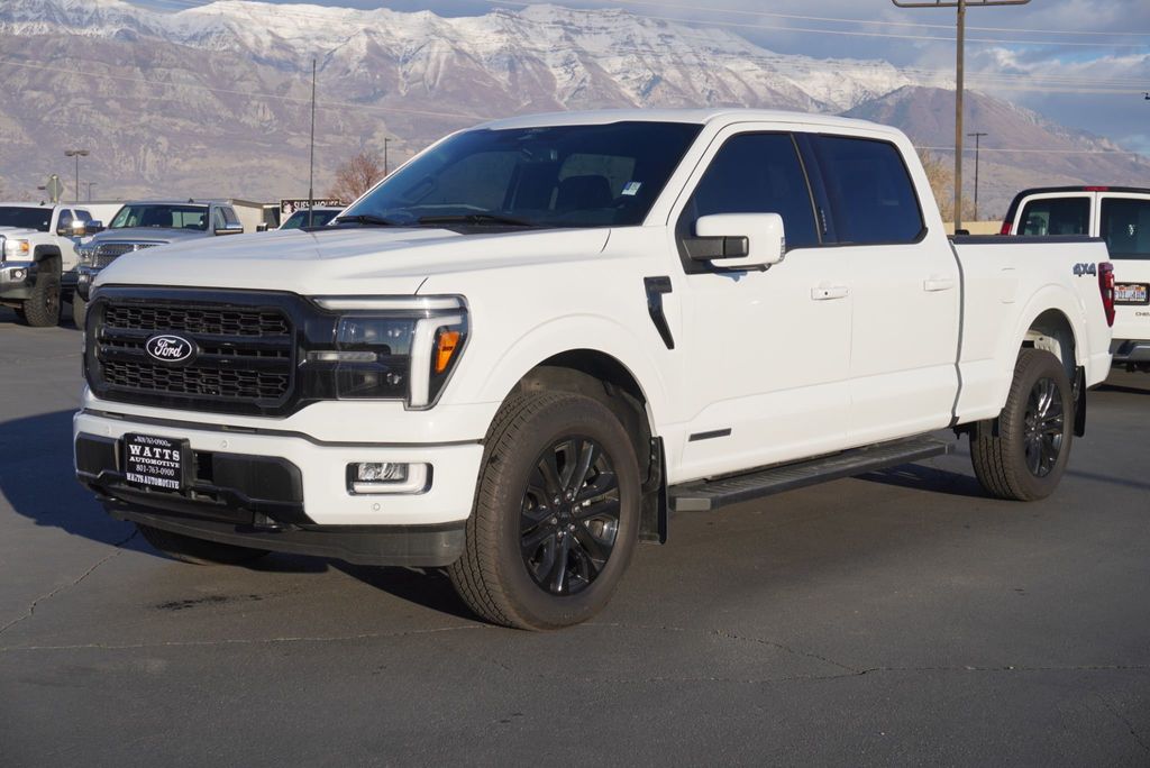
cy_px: 384
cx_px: 575
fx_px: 1534
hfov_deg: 41.1
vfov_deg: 28.1
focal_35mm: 48
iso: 100
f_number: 7.1
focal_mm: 32
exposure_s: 1/320
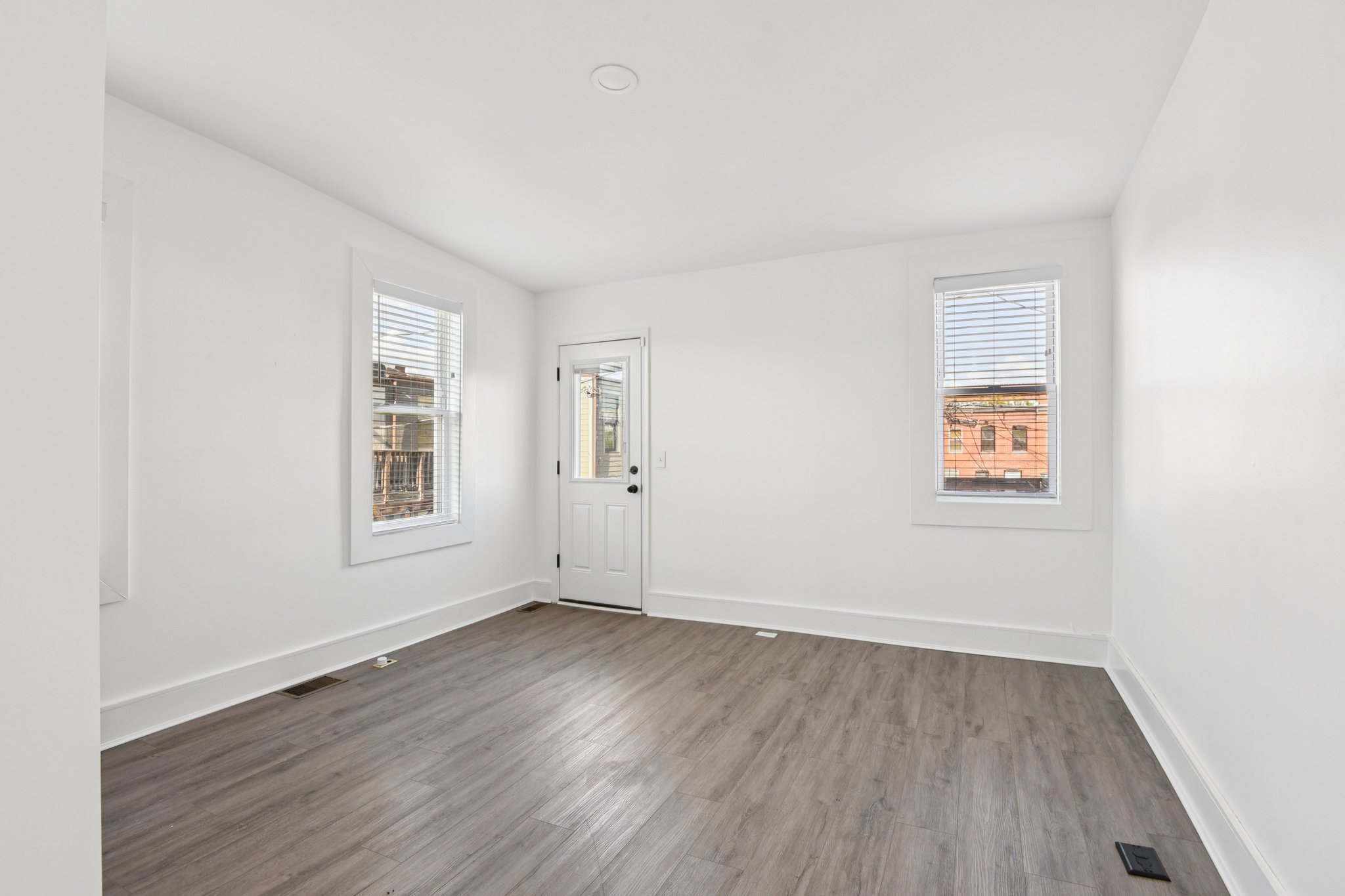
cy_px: 448
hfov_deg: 96.7
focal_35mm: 16
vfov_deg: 73.7
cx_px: 672
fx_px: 598
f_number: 8
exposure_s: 1/50
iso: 400
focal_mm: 16
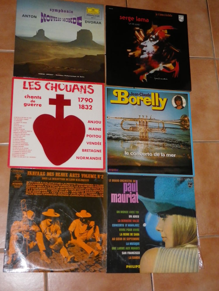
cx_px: 110
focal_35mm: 46
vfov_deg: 41.2
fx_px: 388
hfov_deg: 31.5
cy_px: 146
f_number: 4.2
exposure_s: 1/60
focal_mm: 8.2
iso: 400
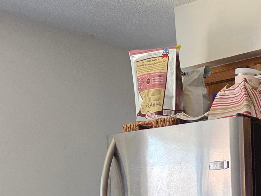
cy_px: 250
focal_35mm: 73
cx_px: 369
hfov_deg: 22.7
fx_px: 550
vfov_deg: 18.8
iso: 250
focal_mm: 5.4
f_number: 1.8
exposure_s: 1/120
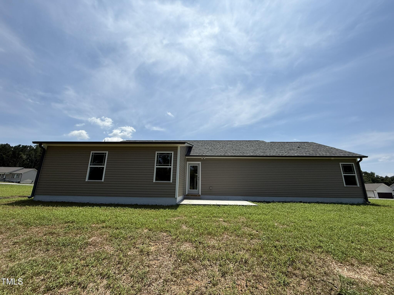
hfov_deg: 102.1
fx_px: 159
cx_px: 197
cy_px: 148
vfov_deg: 85.7
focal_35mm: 14
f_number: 2.2
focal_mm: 2.22
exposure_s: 1/3460
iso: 50
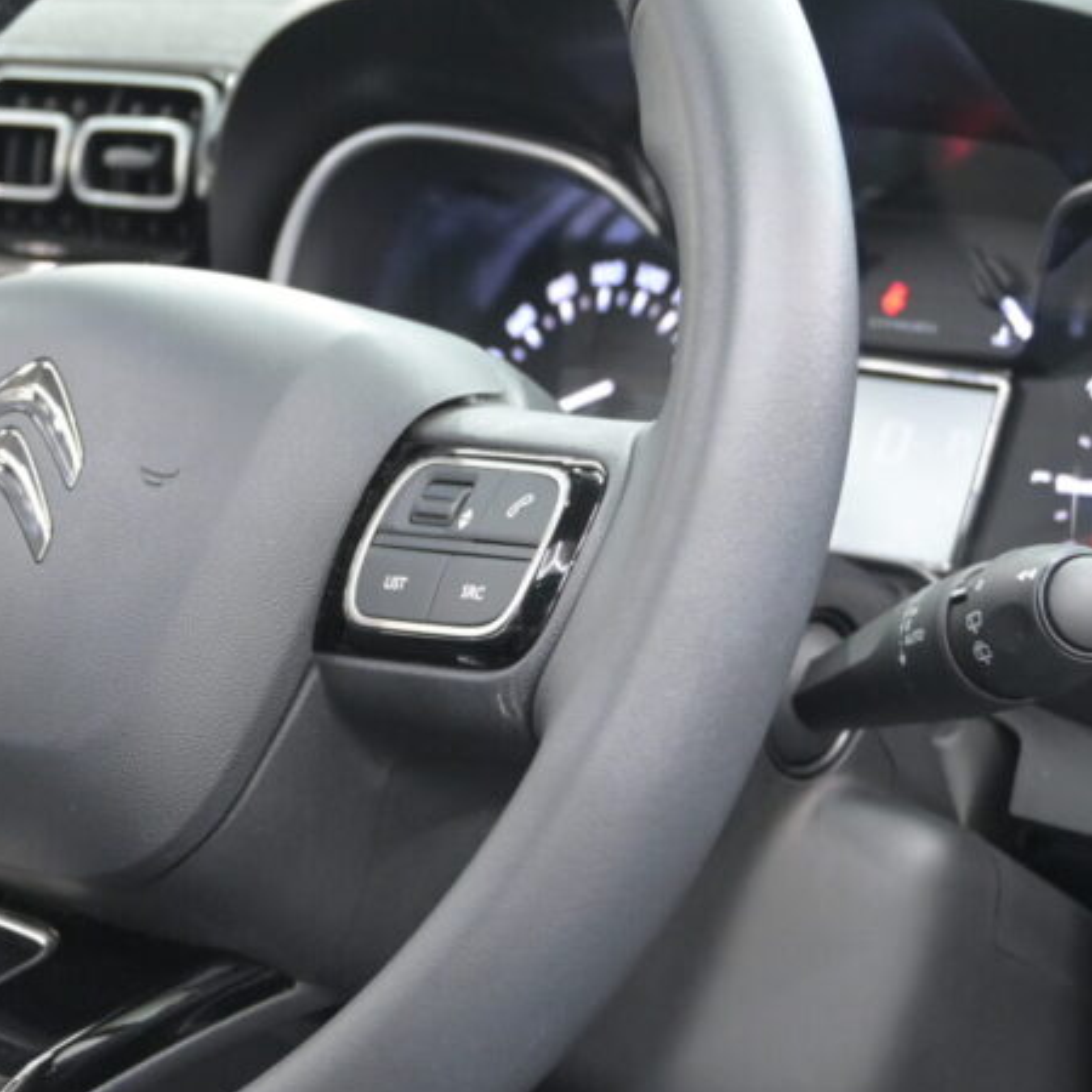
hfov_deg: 18.7
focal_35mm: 91
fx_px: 3265
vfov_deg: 19.0
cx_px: 102
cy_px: 533
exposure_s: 1/50
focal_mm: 31.5
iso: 1800
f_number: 5
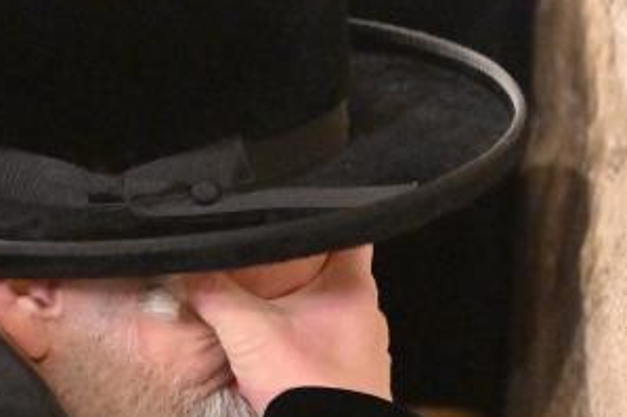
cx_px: 105
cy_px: 458
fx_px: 11941
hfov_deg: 3.0
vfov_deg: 2.0
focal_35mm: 686
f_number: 2.8
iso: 4000
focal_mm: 200
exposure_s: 1/400
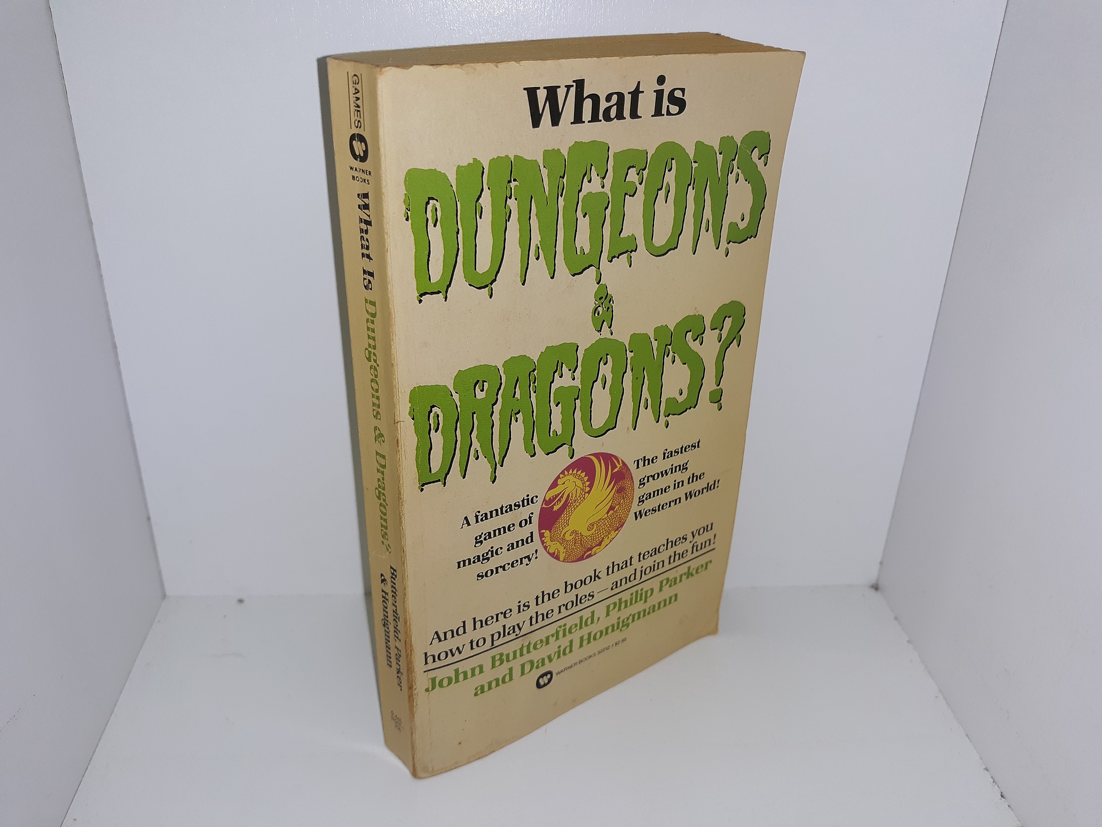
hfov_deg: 63.4
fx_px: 891
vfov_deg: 49.7
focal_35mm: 28
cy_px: 414
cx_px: 551
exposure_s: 1/260
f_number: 1.7
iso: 40
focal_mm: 3.7
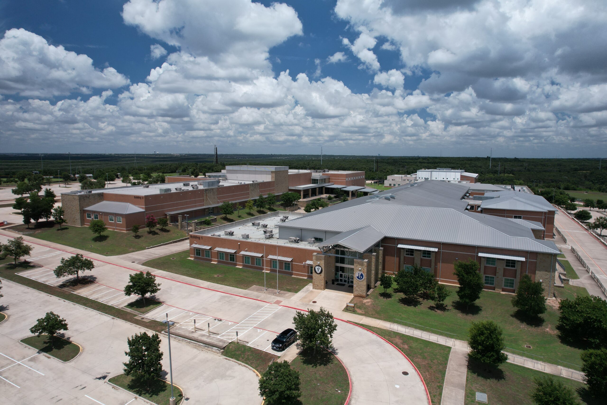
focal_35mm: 22
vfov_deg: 57.2
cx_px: 304
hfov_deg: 78.6
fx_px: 371
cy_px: 202
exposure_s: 1/1250
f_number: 2.8
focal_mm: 8.38
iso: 100
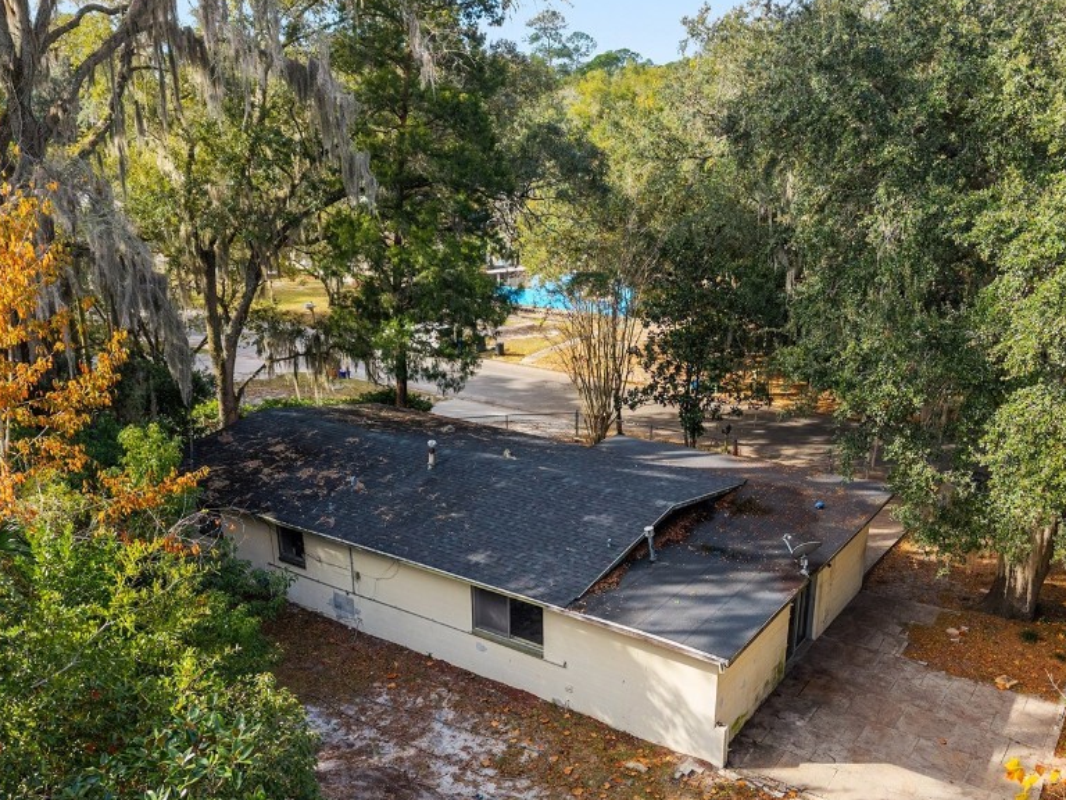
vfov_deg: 43.9
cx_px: 587
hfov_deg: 56.7
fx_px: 985
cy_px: 493
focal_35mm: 32
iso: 260
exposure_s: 1/1250
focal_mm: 8.67
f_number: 1.8
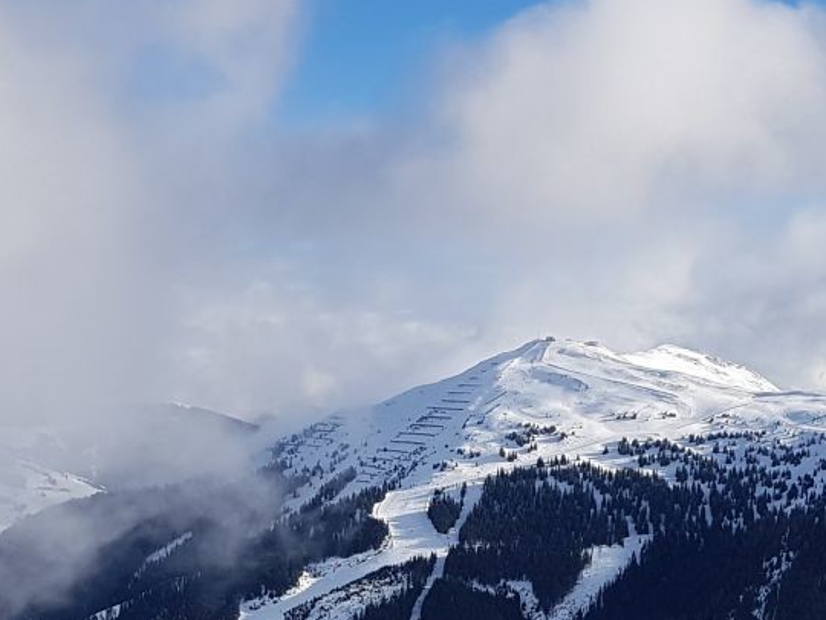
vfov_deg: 18.4
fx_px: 1837
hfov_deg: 25.1
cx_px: 584
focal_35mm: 77
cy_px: 690
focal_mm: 4.2
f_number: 1.7
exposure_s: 1/3160
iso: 50
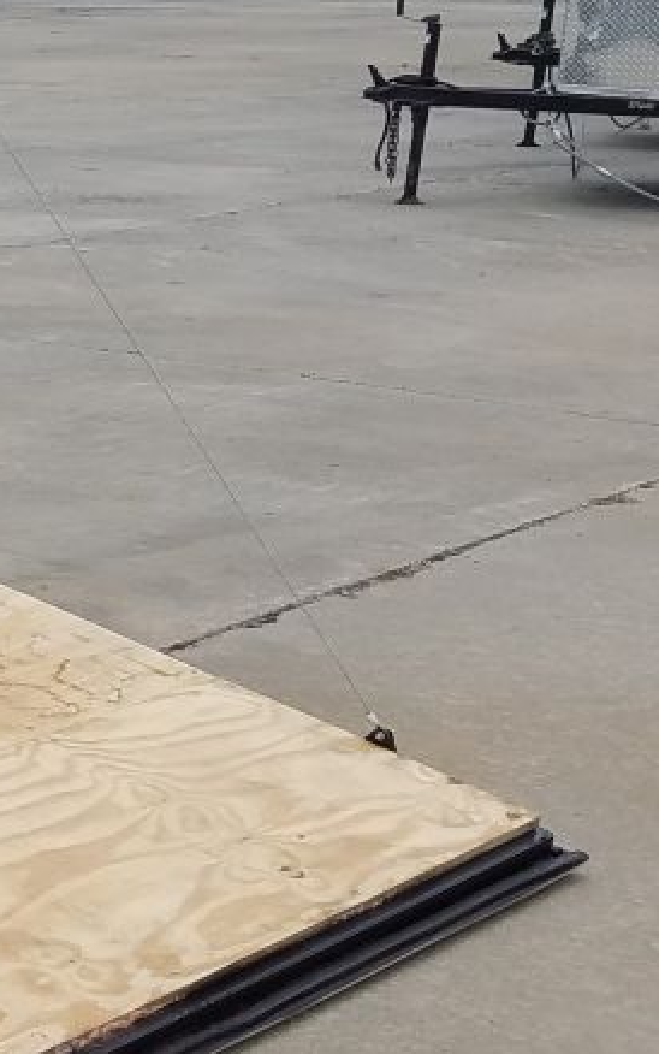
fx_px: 2527
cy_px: 243
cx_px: -883
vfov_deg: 23.3
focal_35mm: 88
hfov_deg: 12.1
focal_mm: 4.2
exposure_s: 1/1608
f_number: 1.7
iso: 40
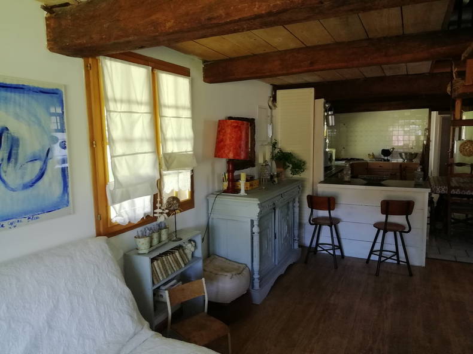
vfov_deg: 53.0
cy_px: 177
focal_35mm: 26
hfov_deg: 67.3
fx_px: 355
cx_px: 236
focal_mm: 3.21
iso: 160
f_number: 2.2
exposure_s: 1/33.3
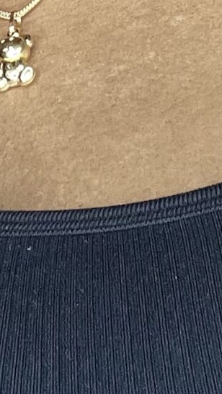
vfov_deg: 12.3
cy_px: -420
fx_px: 1600
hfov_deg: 7.9
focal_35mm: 153
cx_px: 33
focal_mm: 2.71
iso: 125
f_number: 2.2
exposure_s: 1/50
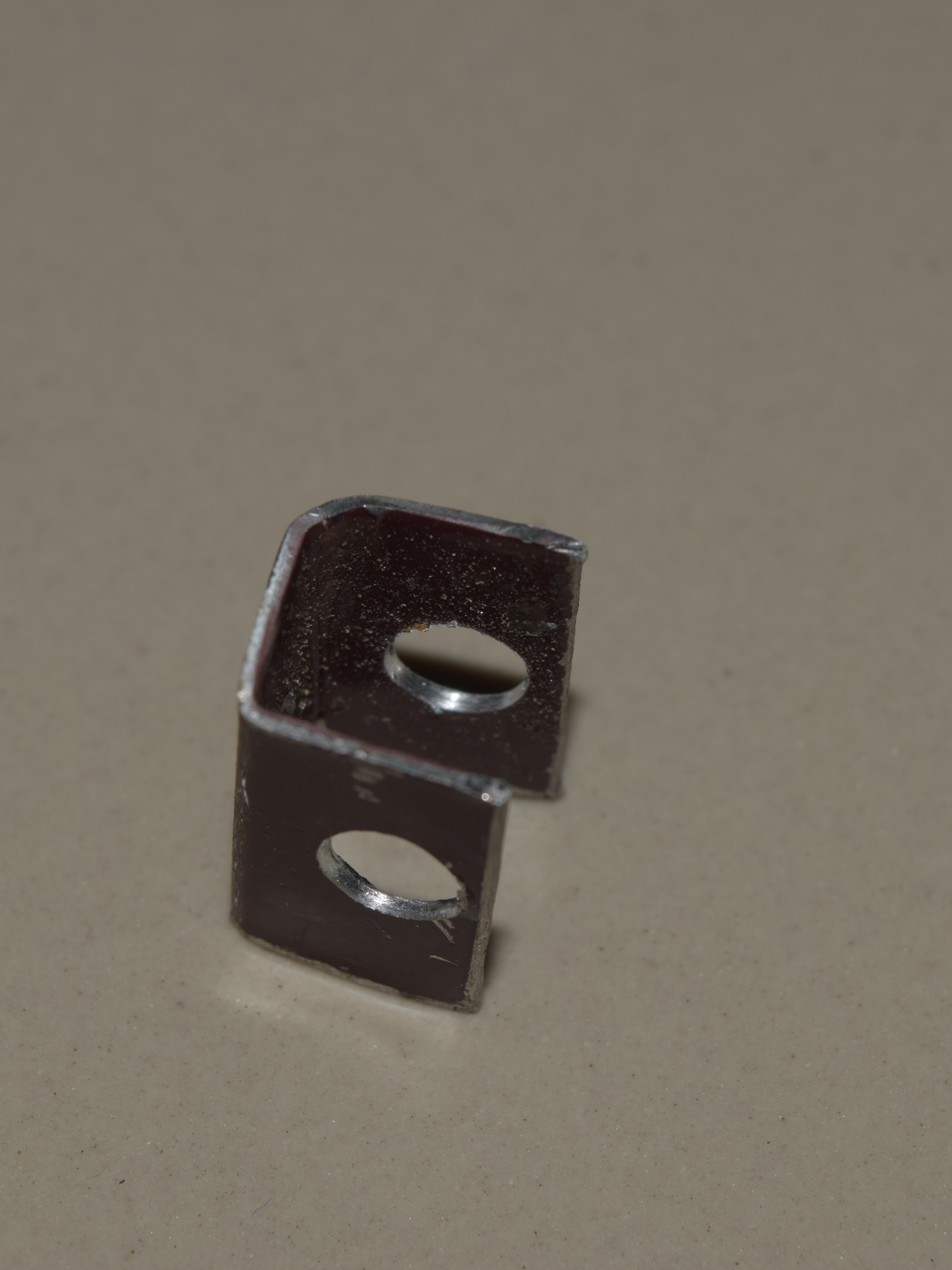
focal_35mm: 120
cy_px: 632
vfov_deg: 16.5
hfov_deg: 12.4
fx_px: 4390
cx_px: 405
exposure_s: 1/60
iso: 100
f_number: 10
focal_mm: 55
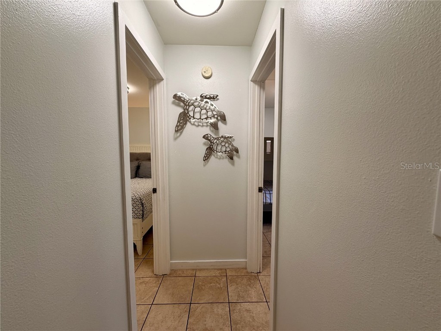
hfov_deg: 102.1
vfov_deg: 85.7
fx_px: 178
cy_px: 166
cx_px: 220
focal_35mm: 14
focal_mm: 2.22
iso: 125
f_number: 2.2
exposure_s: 1/120
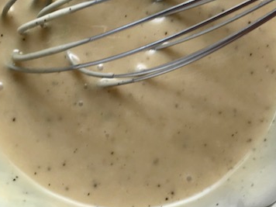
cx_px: 114
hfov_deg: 30.7
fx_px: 502
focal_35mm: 63
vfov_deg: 23.2
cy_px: 82
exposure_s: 1/120
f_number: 1.8
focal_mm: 3.99
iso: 25
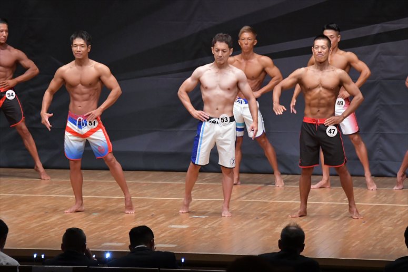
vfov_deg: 6.3
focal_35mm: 217
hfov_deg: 9.5
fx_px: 2458
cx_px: 204
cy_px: 136
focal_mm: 145
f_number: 5.6
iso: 6400
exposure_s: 1/400
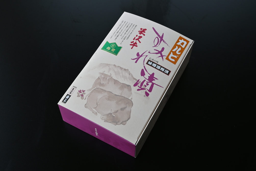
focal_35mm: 46
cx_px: 128
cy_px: 86
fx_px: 325
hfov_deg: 43.0
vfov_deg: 29.4
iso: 280
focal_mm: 30.5
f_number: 10
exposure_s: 1/50
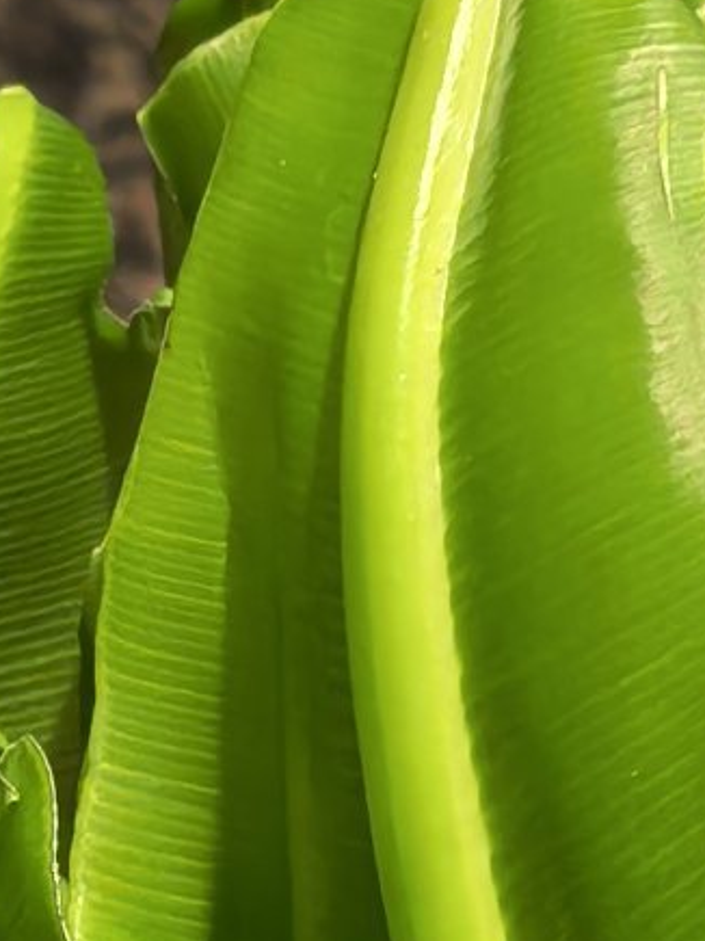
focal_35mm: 339
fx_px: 9210
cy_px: 2195
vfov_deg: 5.7
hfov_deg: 4.4
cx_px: 285
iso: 250
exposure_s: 1/60.2
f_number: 2
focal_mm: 6.98
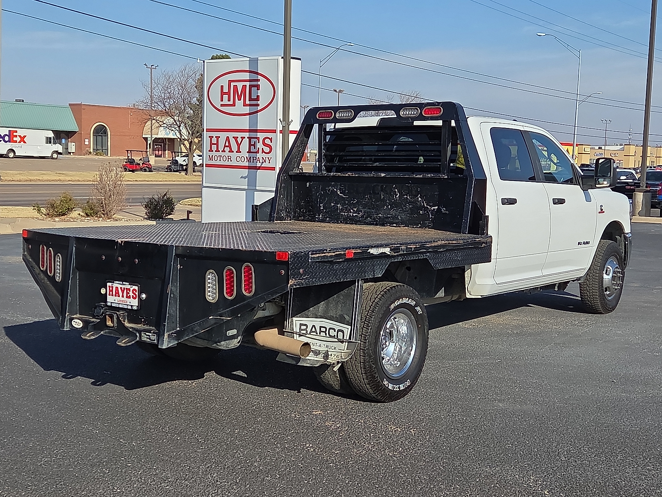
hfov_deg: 40.4
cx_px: 331
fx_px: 899
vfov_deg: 30.9
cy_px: 248
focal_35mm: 47
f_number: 1.8
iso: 25
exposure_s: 1/2500
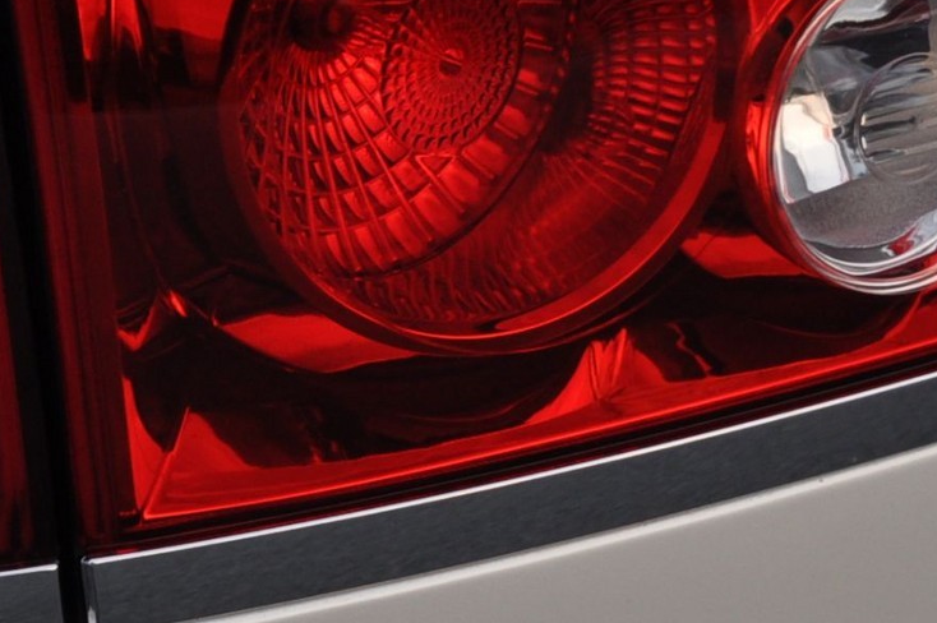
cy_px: 100
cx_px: -89
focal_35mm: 143
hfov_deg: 14.1
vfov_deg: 9.5
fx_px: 3719
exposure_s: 1/100
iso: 400
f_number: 5
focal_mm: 28
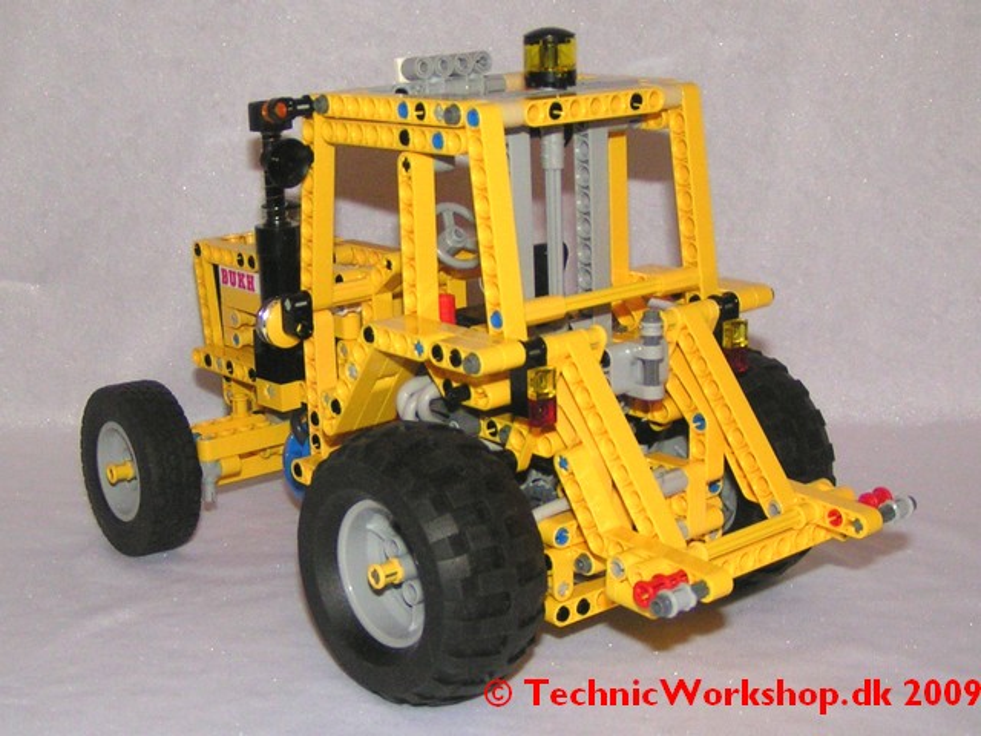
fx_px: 1077
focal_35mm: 38
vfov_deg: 37.7
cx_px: 490
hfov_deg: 49.0
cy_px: 368
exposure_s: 1/40
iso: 200
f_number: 2.8
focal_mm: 5.8
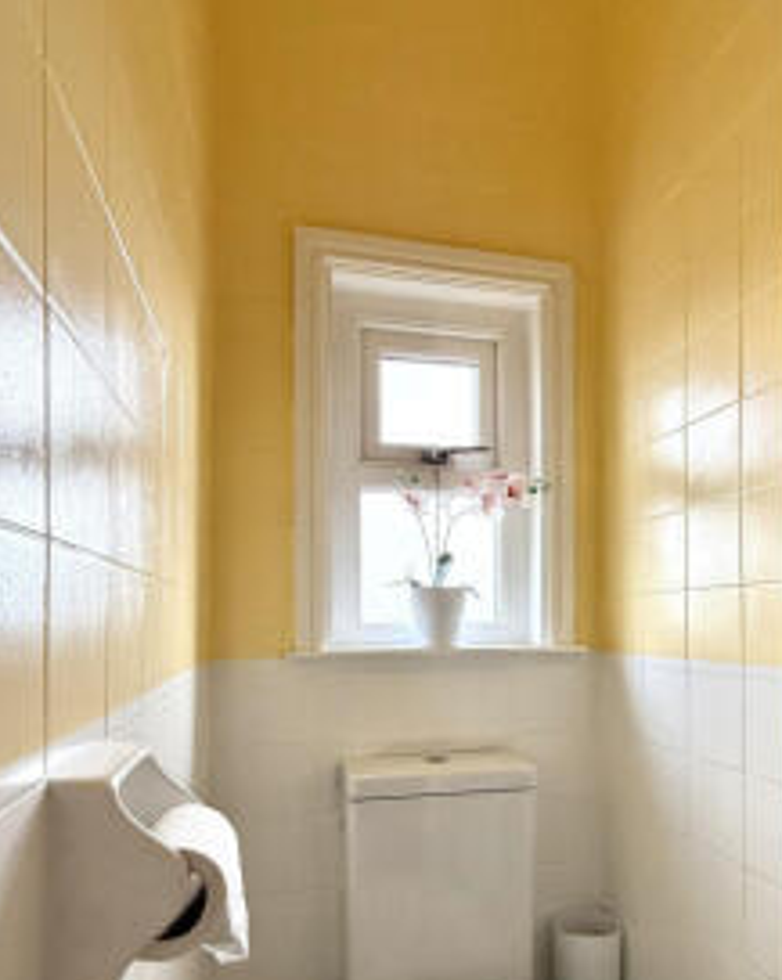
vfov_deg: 73.2
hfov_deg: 62.5
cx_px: 465
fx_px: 638
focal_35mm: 22
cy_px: 640
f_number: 2.2
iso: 160
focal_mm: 2.22
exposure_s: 1/99
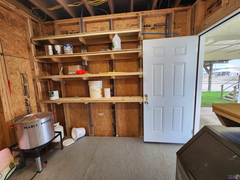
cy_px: 90
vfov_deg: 89.9
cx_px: 120
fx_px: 90
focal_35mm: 13
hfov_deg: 106.2
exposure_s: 1/60
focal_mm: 2.2
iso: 125
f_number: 2.2
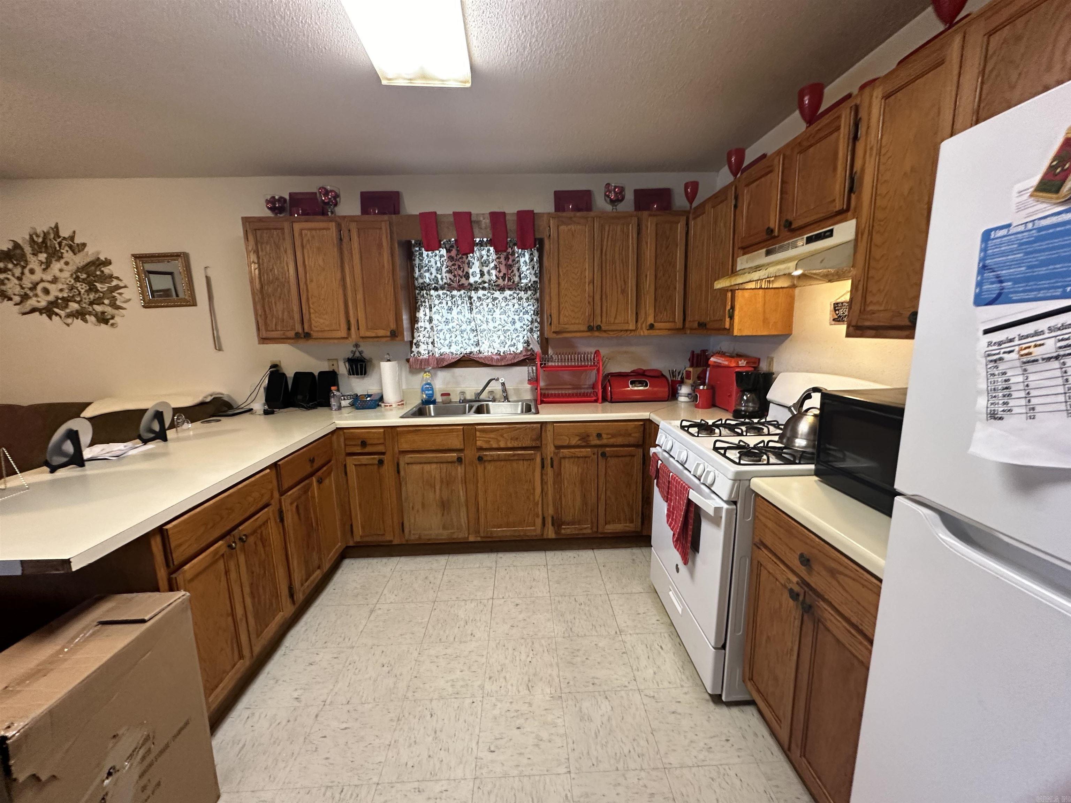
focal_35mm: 14
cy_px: 402
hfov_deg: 102.1
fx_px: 433
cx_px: 536
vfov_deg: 85.7
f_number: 2.2
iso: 200
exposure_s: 1/60
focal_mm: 2.22
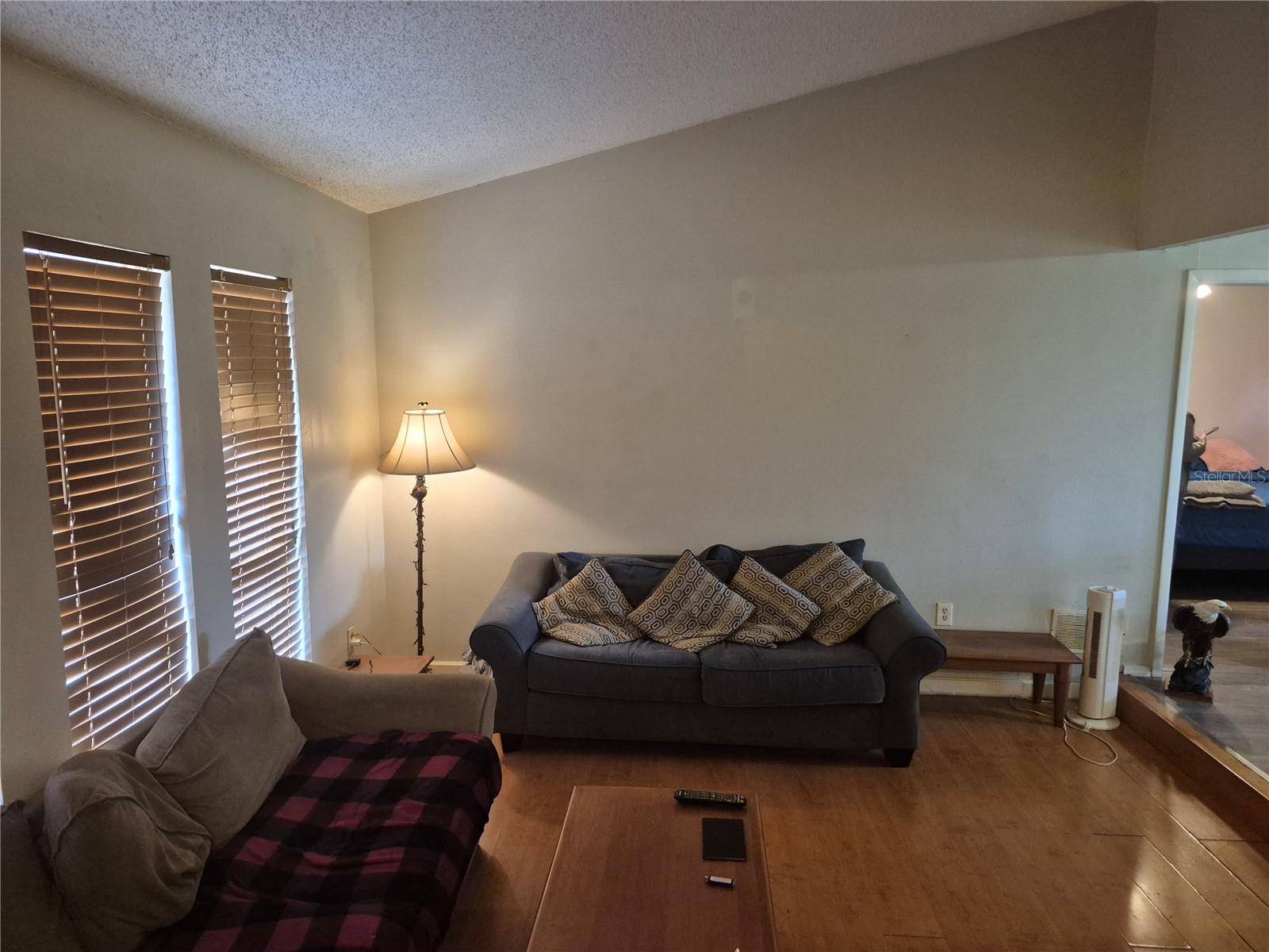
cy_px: 476
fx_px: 843
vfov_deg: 58.9
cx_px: 634
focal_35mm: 23
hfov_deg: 73.9
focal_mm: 5.4
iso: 800
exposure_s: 1/120
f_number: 1.8
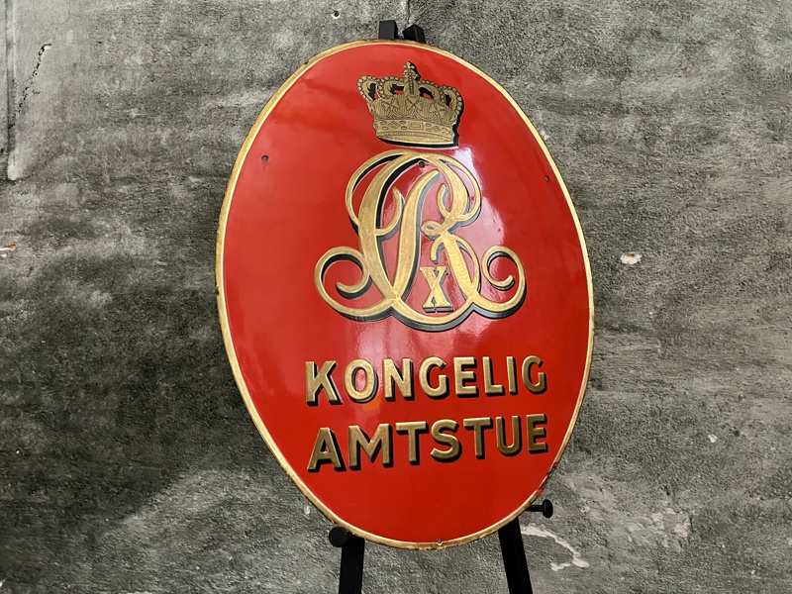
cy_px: 297
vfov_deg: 53.1
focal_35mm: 26
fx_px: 595
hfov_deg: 67.3
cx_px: 396
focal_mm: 5.1
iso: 640
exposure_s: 1/40
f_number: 1.6
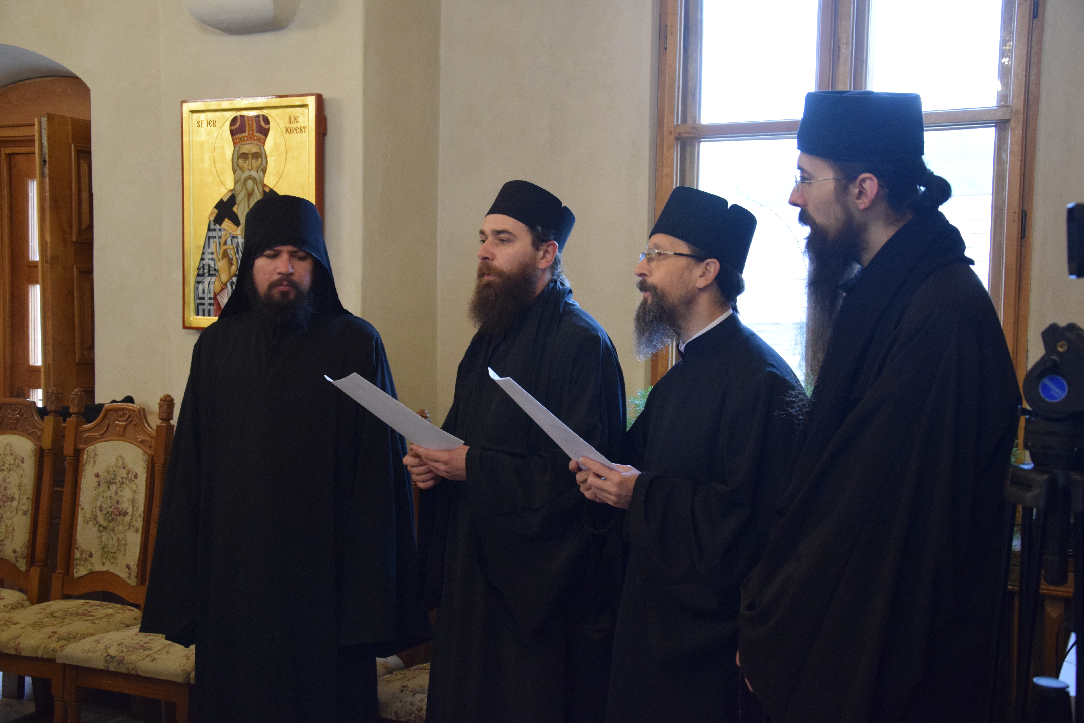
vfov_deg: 31.9
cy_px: 362
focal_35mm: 42
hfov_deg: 46.4
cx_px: 542
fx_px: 1265
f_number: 4
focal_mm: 28
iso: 2800
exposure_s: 1/60
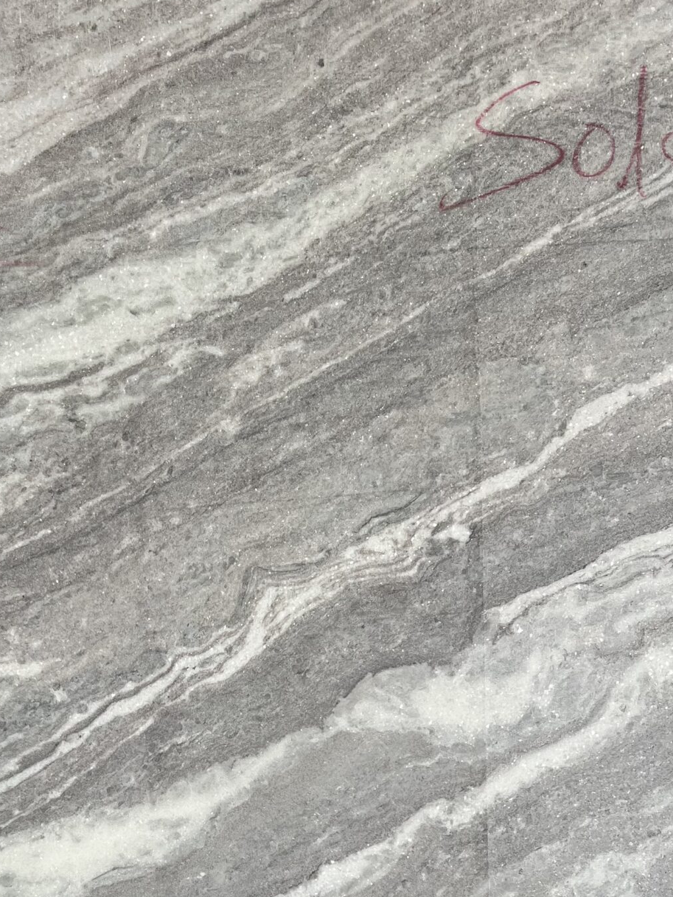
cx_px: 150
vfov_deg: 36.6
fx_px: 1270
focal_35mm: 49
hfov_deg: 29.1
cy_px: 798
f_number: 1.5
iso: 32
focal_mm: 5.7
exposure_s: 1/126
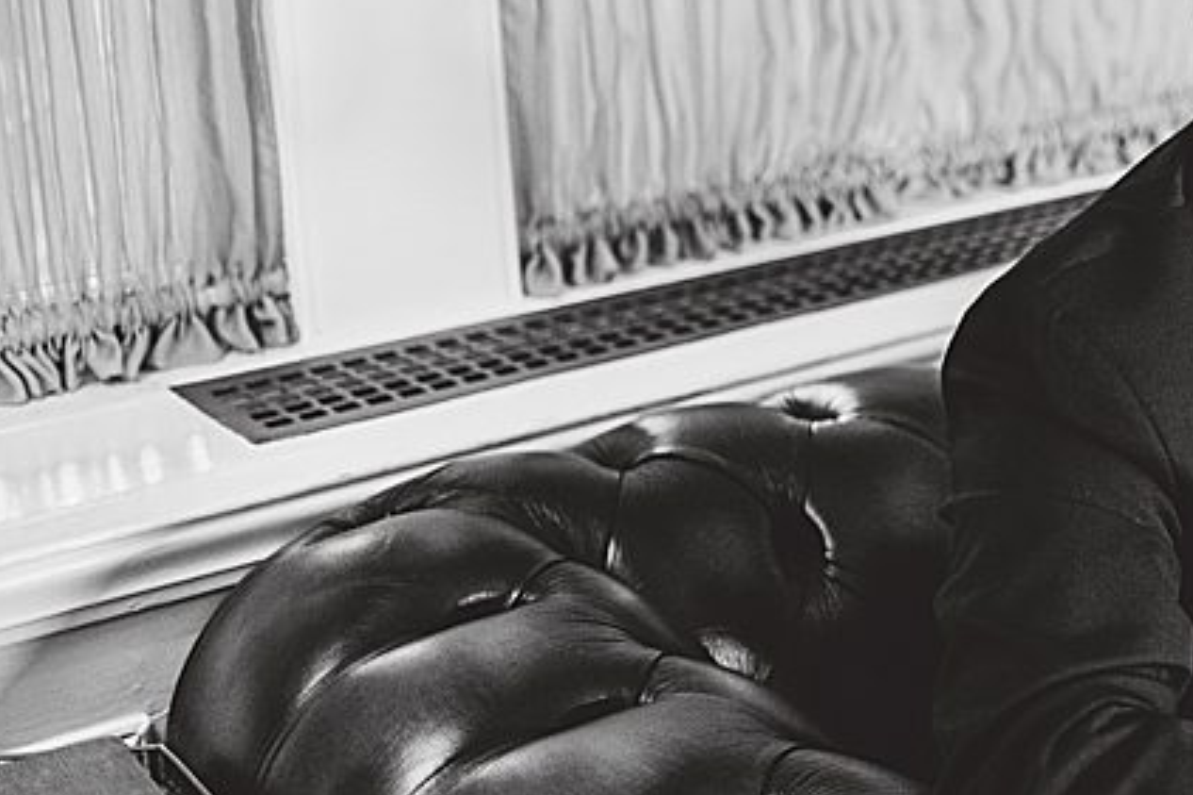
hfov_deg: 24.6
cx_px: 1244
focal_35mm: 78
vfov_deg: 17.4
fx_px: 2584
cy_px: 171
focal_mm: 35
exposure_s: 1/400
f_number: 1.8
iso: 800
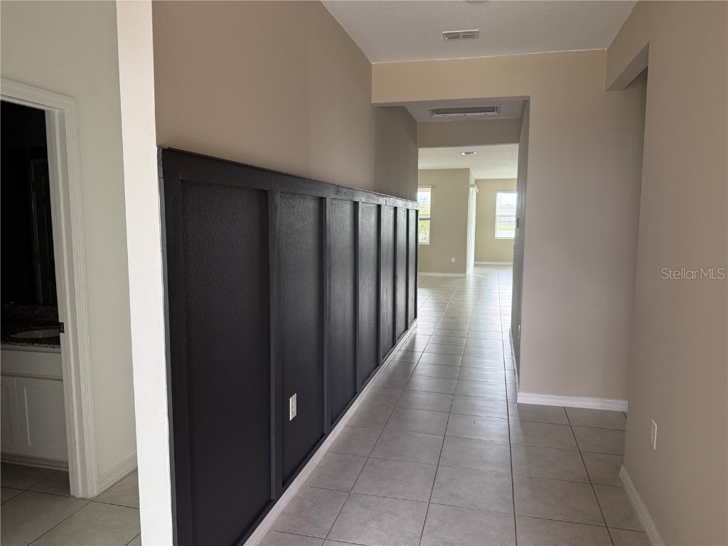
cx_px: 364
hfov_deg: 71.6
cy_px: 273
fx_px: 505
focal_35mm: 24
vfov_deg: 56.8
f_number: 1.78
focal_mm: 6.76
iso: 200
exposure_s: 1/89
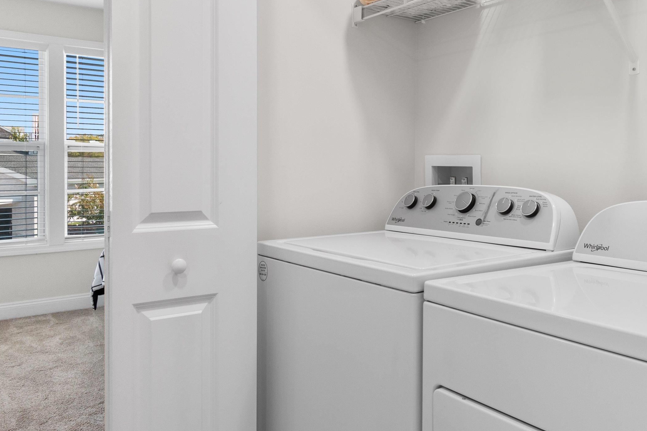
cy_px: 155
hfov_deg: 60.3
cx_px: 342
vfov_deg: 41.9
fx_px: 557
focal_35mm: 31
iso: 100
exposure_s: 1/5
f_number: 5
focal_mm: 14
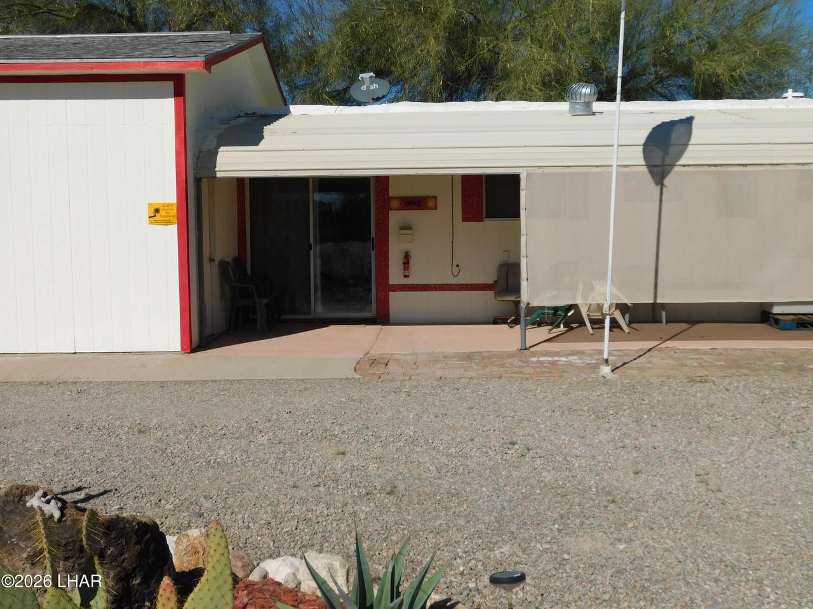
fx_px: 939
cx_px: 406
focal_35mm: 40
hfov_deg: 46.8
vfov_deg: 36.0
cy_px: 304
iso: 125
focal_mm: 7.1
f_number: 7.2
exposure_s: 1/800
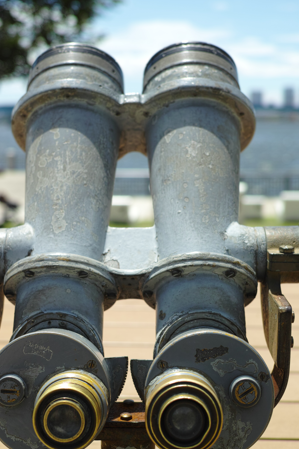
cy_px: 223
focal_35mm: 56
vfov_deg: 35.6
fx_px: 698
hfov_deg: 24.2
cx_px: 130
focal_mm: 30
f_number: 4
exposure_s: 1/640
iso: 100
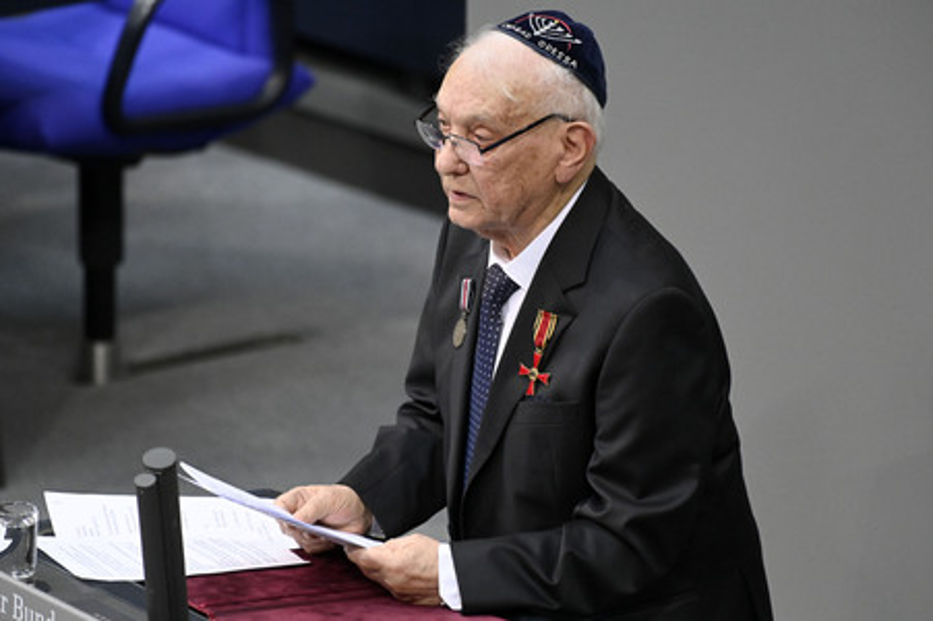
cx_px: 466
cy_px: 310
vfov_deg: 3.1
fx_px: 11654
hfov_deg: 4.6
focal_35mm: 450
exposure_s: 1/400
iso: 10000
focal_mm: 450
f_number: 5.6
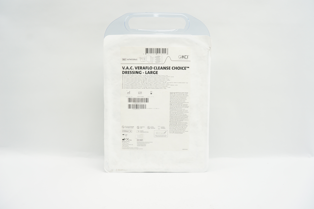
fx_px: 235
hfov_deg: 67.4
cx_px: 157
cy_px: 104
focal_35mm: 27
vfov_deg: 47.8
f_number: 6.3
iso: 200
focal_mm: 18
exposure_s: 1/25
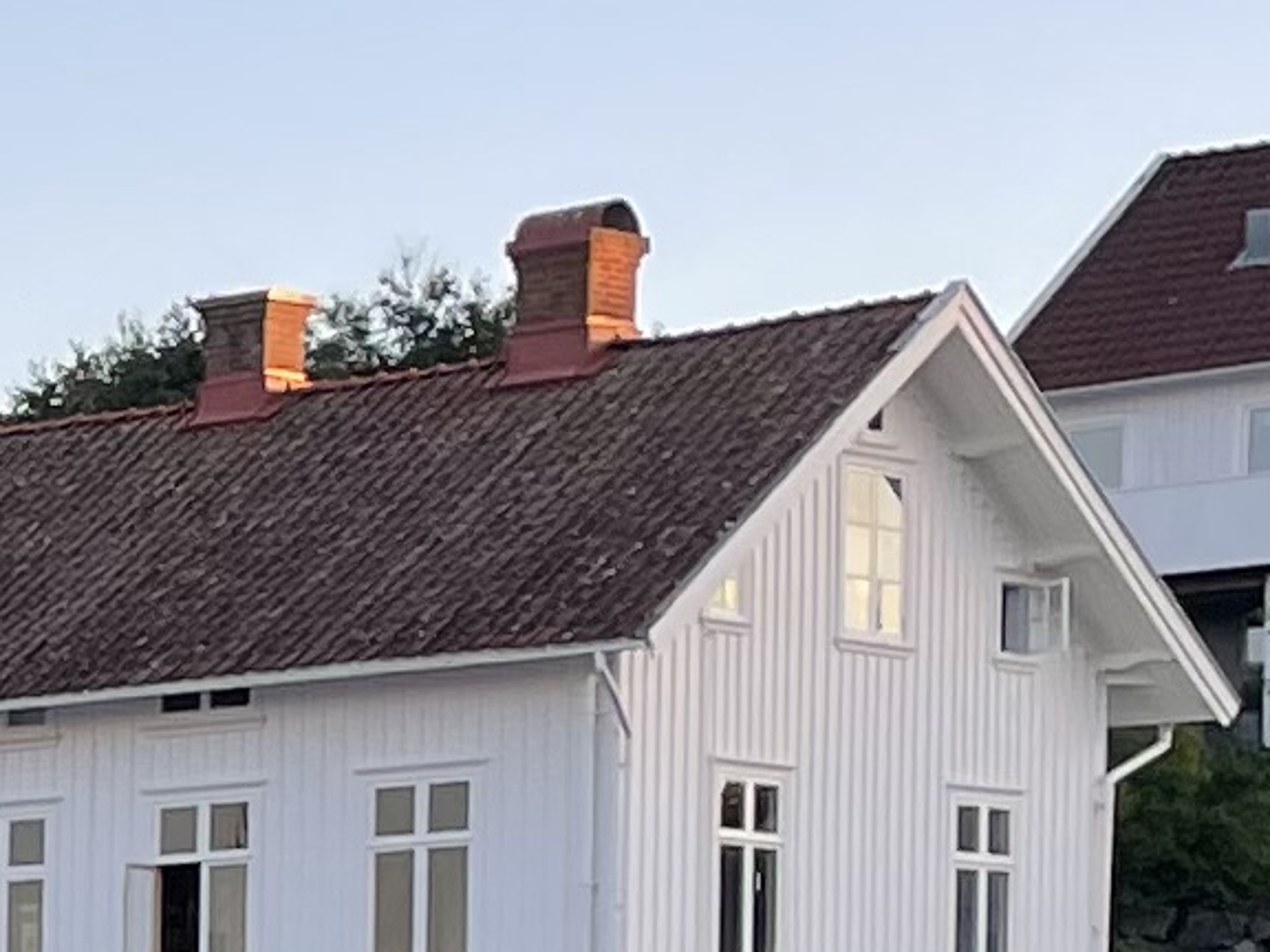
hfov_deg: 9.6
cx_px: -1768
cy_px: 1666
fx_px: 6677
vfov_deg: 7.9
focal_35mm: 182
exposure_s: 1/409
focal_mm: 4.2
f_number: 1.6
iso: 32
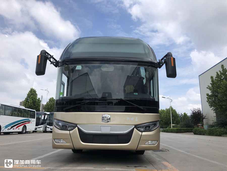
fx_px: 184
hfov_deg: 63.4
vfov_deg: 49.7
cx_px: 114
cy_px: 86
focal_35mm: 28
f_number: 1.8
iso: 20
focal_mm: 4
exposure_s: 1/2183
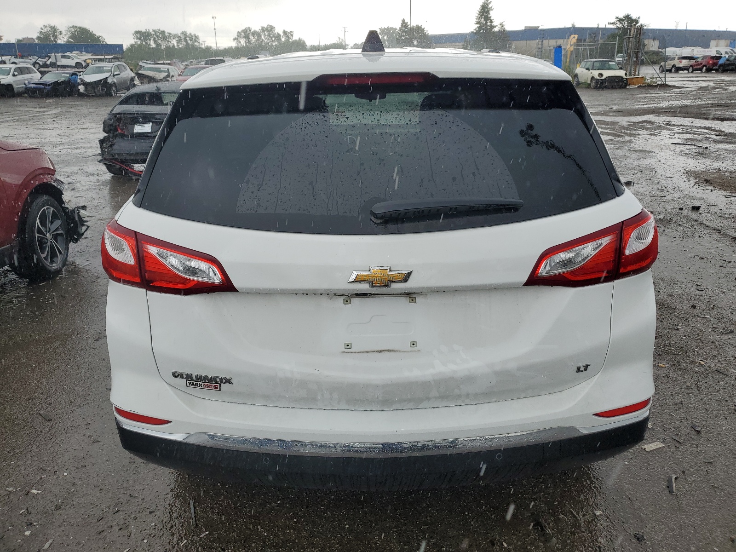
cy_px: 276
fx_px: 553
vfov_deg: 53.1
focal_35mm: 26
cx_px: 368
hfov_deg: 67.3
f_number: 1.5
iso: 50
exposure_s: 1/588
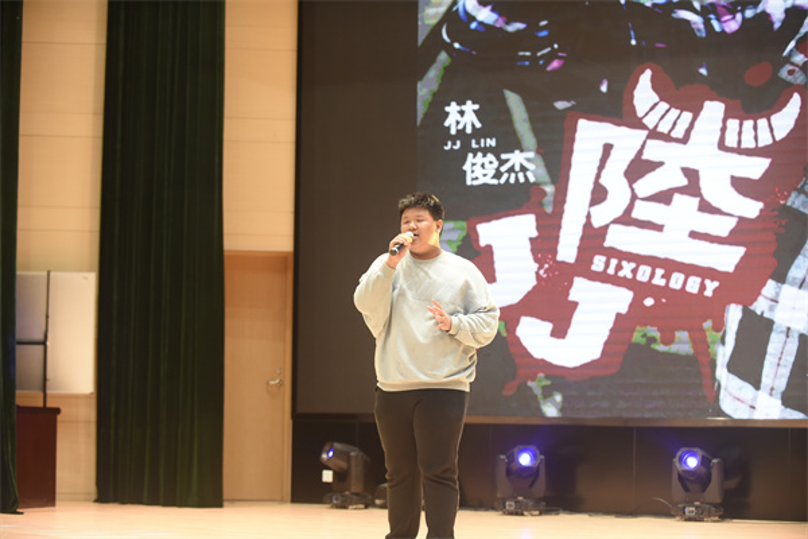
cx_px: 404
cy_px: 270
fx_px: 1840
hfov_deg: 24.8
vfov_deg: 16.7
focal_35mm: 82
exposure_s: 1/400
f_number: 3.5
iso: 1600
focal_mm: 82
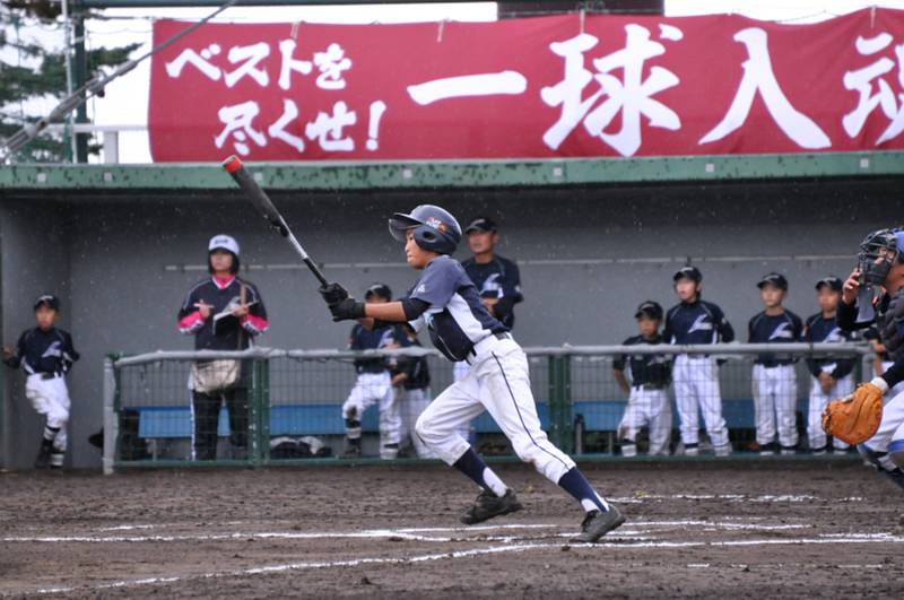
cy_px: 300
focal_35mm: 450
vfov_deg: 3.0
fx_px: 11284
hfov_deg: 4.6
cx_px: 452
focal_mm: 300
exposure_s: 1/640
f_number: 5.6
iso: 1600
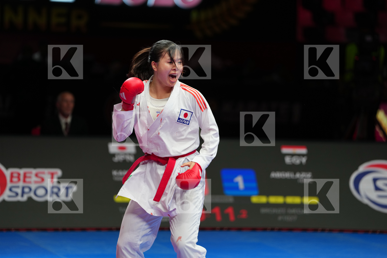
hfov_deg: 11.4
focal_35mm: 180
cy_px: 129
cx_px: 194
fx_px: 1934
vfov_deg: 7.6
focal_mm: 180
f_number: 2.8
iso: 640
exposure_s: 1/1000
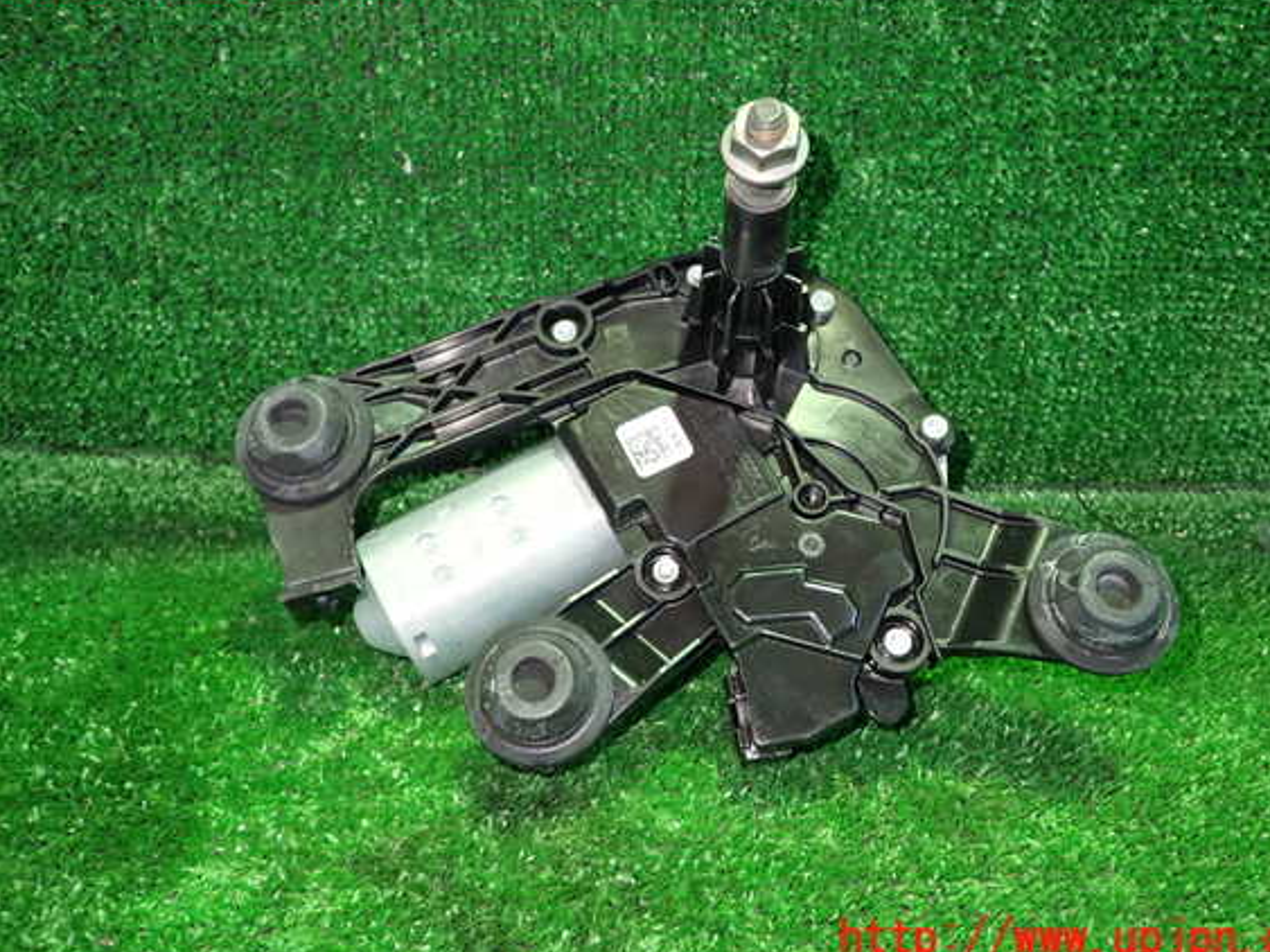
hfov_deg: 56.8
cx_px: 672
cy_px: 460
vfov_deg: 44.1
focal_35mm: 32
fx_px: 1174
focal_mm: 5.4
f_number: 2.3
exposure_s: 1/25
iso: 800
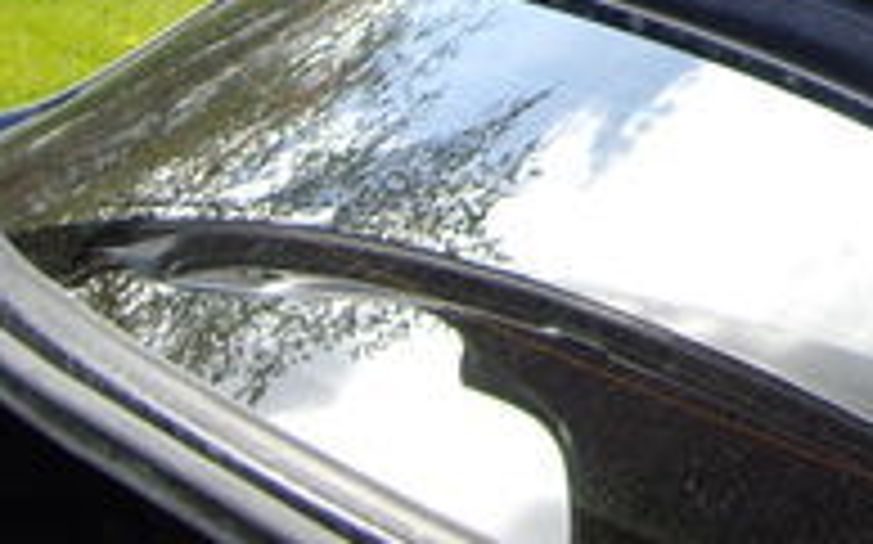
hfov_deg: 15.3
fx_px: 3163
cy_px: -391
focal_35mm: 133
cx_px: 968
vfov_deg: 9.4
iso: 50
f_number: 2.7
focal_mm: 6.2
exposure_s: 1/125
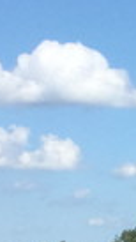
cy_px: 367
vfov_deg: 8.9
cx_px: 298
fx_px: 1520
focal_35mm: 237
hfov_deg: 5.0
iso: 25
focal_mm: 3.3
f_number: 2.4
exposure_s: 1/1294
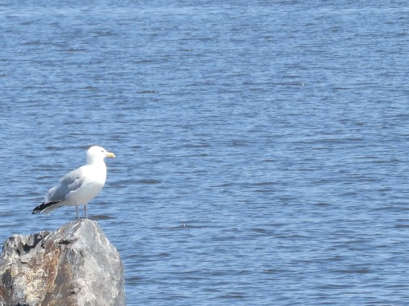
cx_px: 2
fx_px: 11978
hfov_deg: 2.0
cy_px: 264
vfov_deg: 1.5
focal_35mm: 1014
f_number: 5.6
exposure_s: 1/400
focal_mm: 64.5
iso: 100
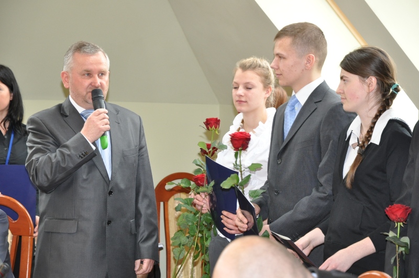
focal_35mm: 128
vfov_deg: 10.7
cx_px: 210
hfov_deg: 16.1
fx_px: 1482
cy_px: 139
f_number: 6.3
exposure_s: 1/60
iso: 1000
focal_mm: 85
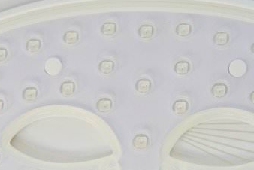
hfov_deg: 15.4
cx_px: 161
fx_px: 939
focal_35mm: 133
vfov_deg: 10.2
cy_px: 198
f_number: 4
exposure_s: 1/160
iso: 200
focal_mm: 30
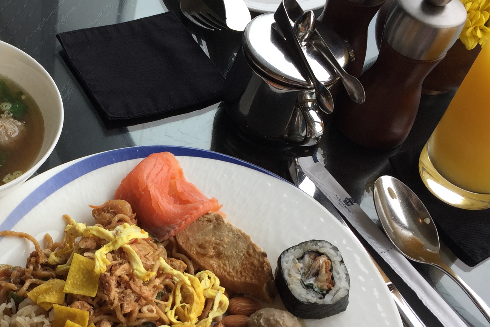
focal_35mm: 55
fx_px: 748
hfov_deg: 35.2
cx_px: 103
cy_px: 246
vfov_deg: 24.3
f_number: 2.2
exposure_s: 1/127
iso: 32
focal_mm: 4.15
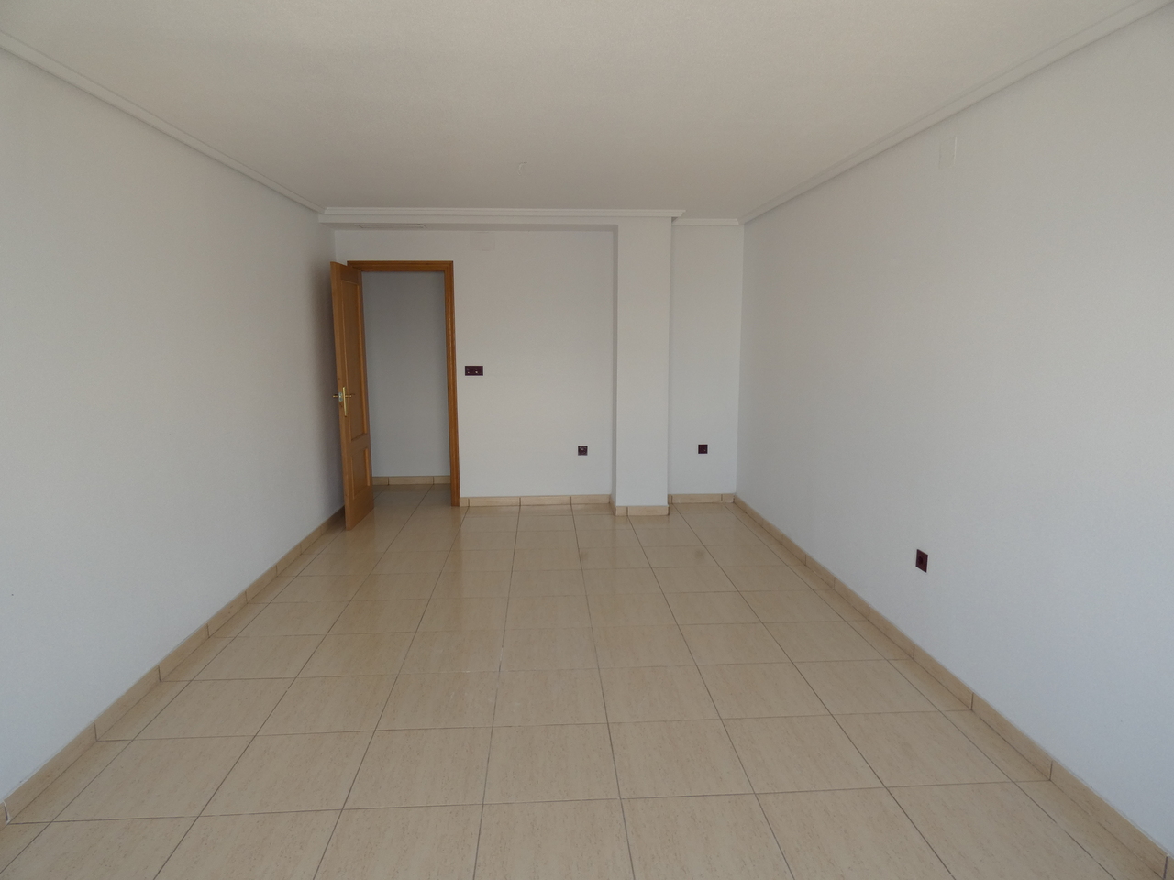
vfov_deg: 66.0
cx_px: 587
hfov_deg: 81.7
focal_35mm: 20
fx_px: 678
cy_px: 440
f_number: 2.8
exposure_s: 1/60
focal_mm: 3.6
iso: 80
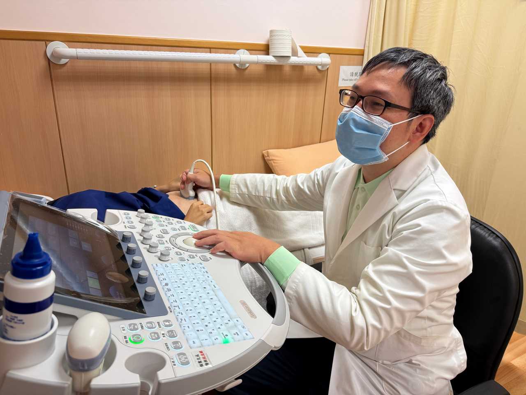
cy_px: 198
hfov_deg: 71.6
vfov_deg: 56.8
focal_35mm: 24
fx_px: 365
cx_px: 263
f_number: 1.78
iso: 100
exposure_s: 1/112
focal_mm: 6.76
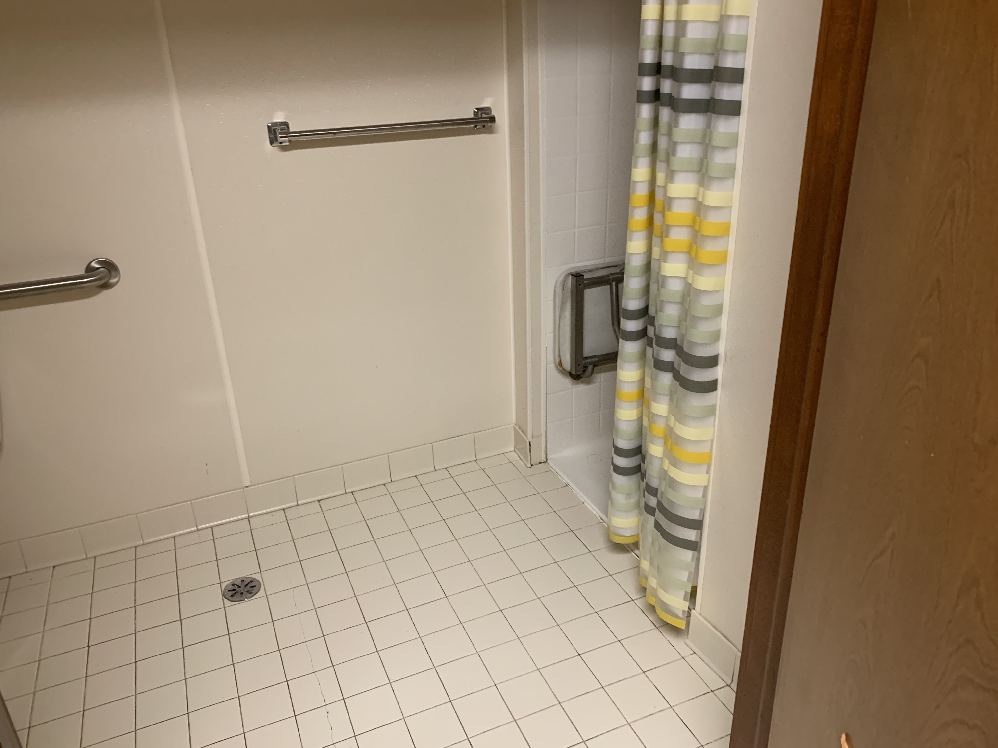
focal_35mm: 26
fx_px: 750
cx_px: 499
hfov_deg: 67.3
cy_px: 374
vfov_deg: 53.1
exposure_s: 1/60
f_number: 1.8
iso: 250
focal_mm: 4.25
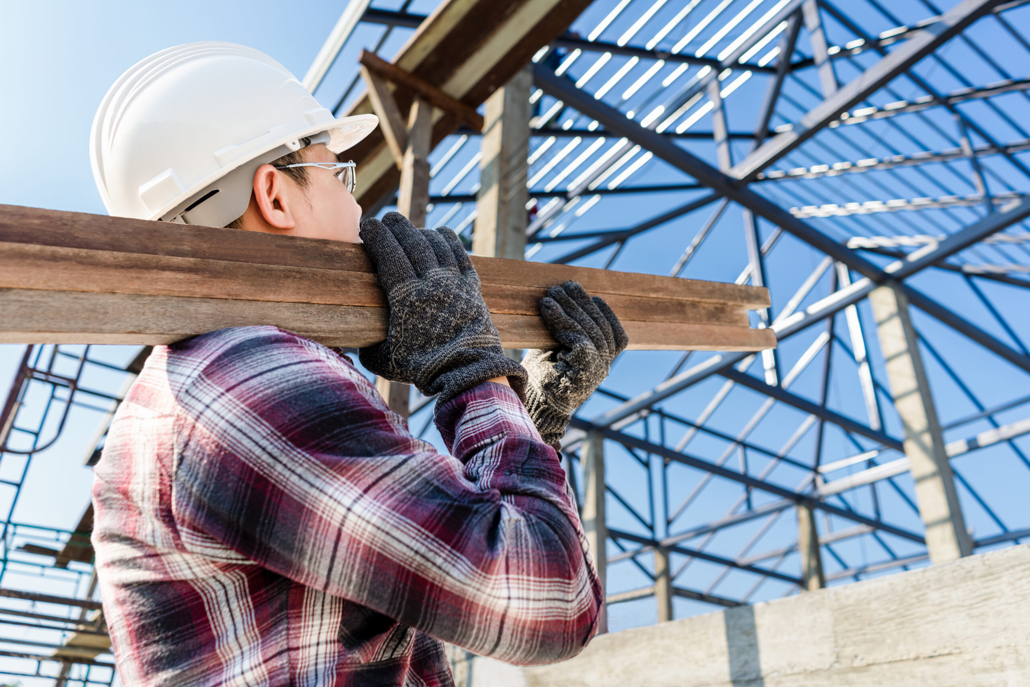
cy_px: 344
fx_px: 801
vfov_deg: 46.4
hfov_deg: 65.5
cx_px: 515
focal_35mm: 28
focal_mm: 28
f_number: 4
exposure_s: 1/400
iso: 100
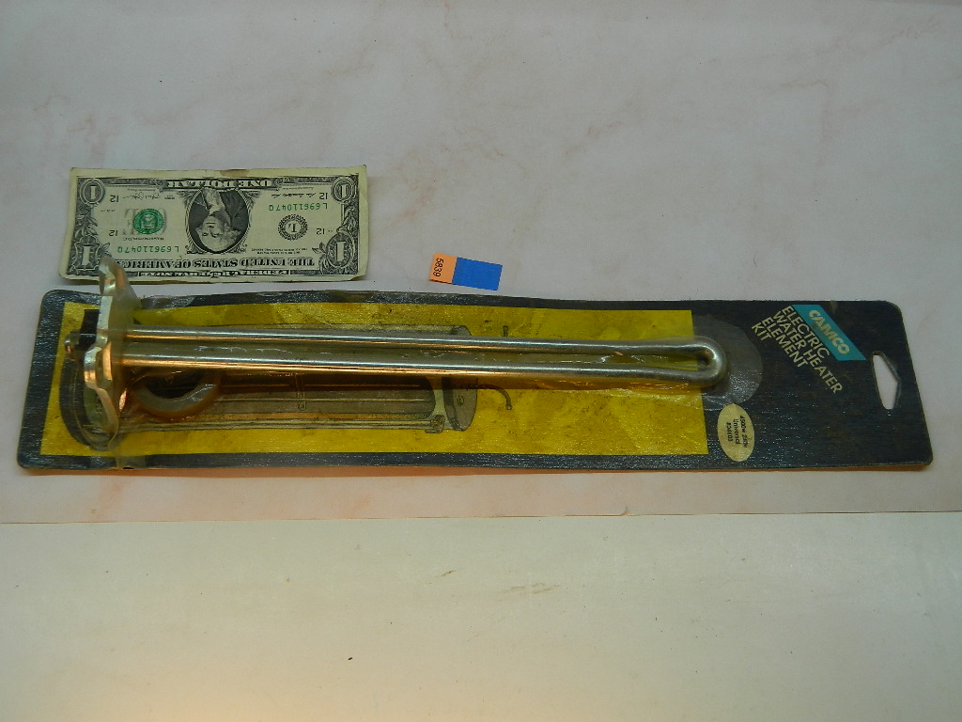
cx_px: 481
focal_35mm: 41
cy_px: 361
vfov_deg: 35.1
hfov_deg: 45.8
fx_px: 1139
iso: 80
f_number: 3.5
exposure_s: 1/100
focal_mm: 7.3
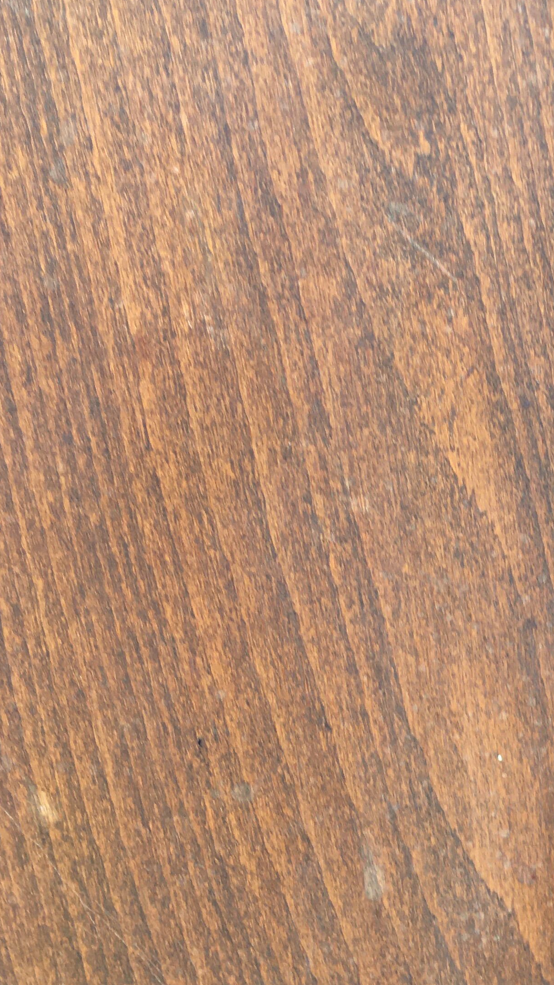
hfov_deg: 19.3
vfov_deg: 35.4
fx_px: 1540
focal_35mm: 59
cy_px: 475
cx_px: 649
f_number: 2.2
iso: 40
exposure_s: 1/100
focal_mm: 4.15
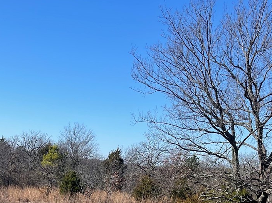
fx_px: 534
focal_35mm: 68
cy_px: 230
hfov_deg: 28.3
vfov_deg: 20.5
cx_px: 84
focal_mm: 5.1
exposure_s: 1/2545
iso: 32
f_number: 1.6
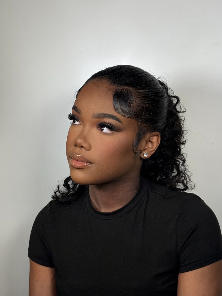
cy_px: 148
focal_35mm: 52
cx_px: 111
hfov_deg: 28.0
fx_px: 445
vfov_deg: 36.8
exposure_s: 1/100
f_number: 1.6
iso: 32
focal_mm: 5.96
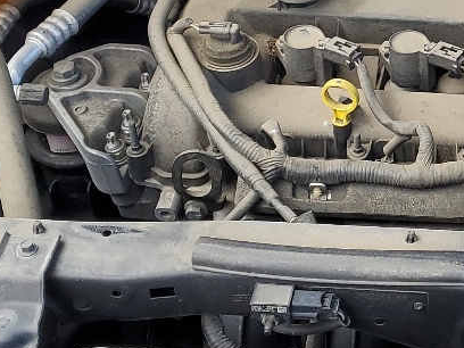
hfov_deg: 18.2
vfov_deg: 14.3
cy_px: 7
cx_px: 574
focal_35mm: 102
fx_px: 1367
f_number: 1.5
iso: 50
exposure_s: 1/435
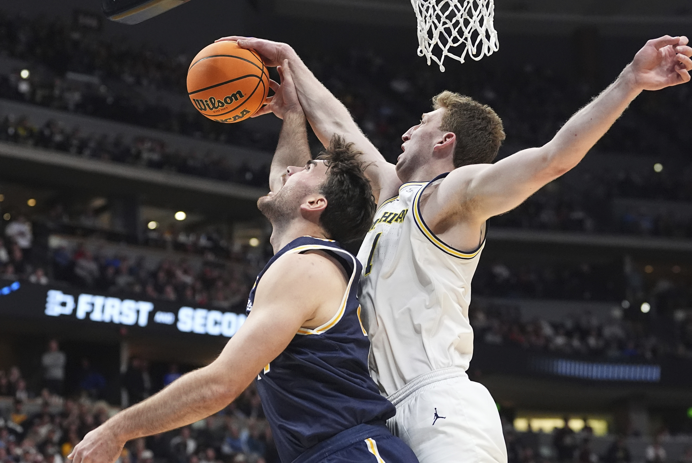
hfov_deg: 19.4
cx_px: 346
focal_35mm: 105
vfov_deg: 13.1
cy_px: 232
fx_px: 2020
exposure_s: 1/1600
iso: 5000
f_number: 3.2
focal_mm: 70
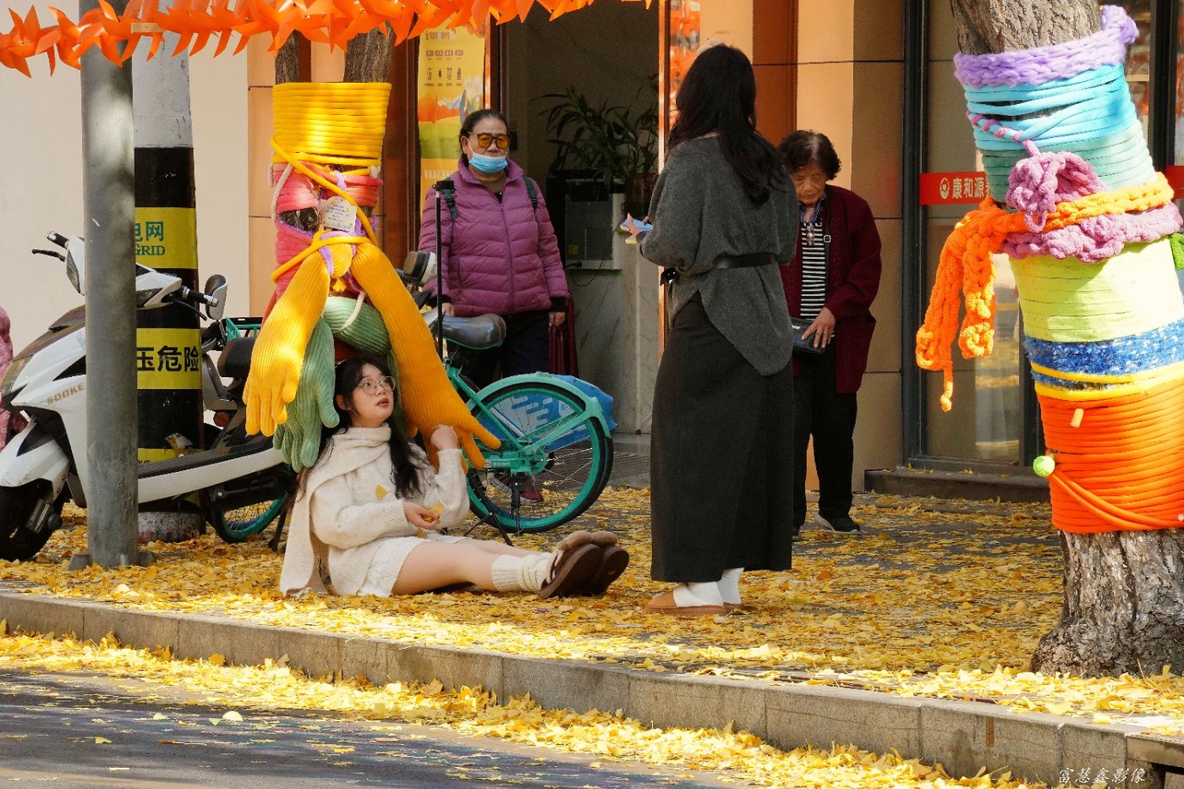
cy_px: 394
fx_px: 6577
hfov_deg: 10.3
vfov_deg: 6.9
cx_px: 592
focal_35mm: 200
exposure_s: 1/200
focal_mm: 200
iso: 2000
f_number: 22
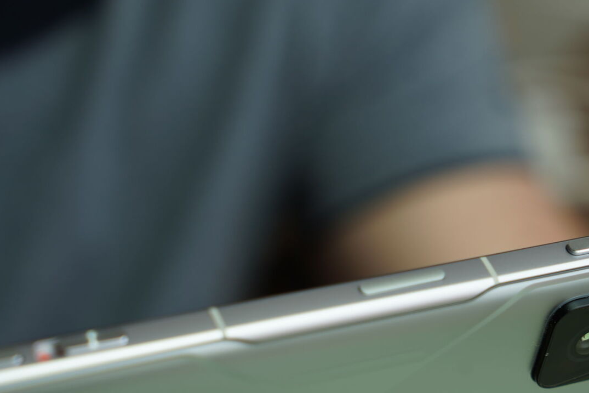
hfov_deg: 16.2
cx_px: 505
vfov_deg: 11.0
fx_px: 2045
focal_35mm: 125
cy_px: 257
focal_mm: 70
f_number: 5.6
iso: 100
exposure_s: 1/50
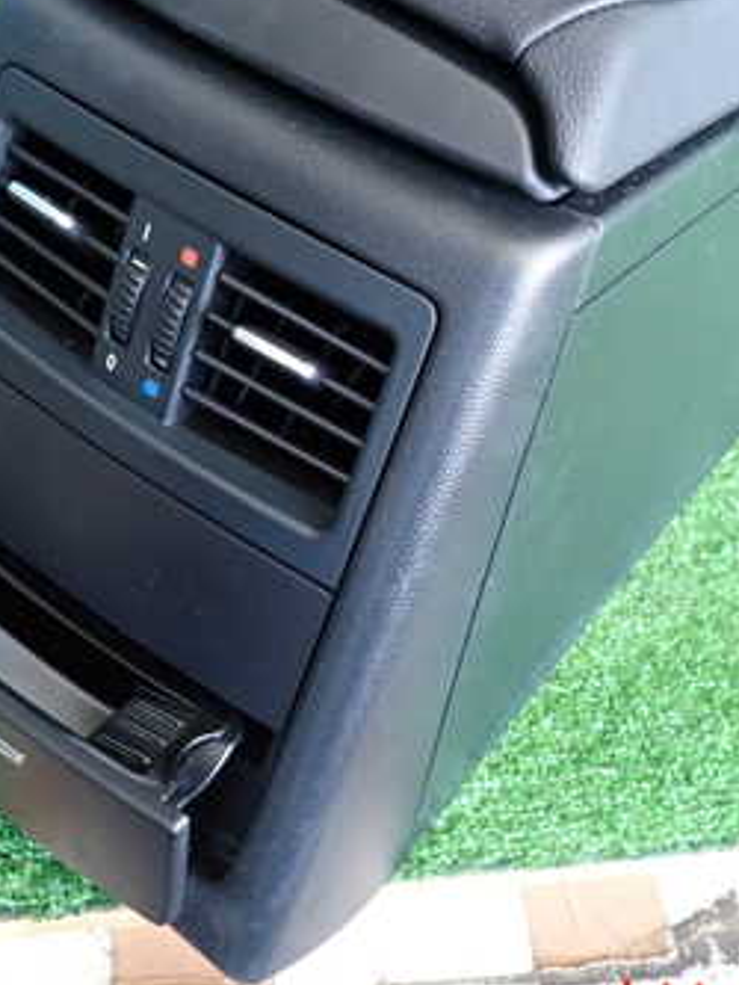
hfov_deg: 32.2
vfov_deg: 41.8
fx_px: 1280
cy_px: 382
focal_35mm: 45
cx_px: 402
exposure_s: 1/30
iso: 250
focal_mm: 4.5
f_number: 2
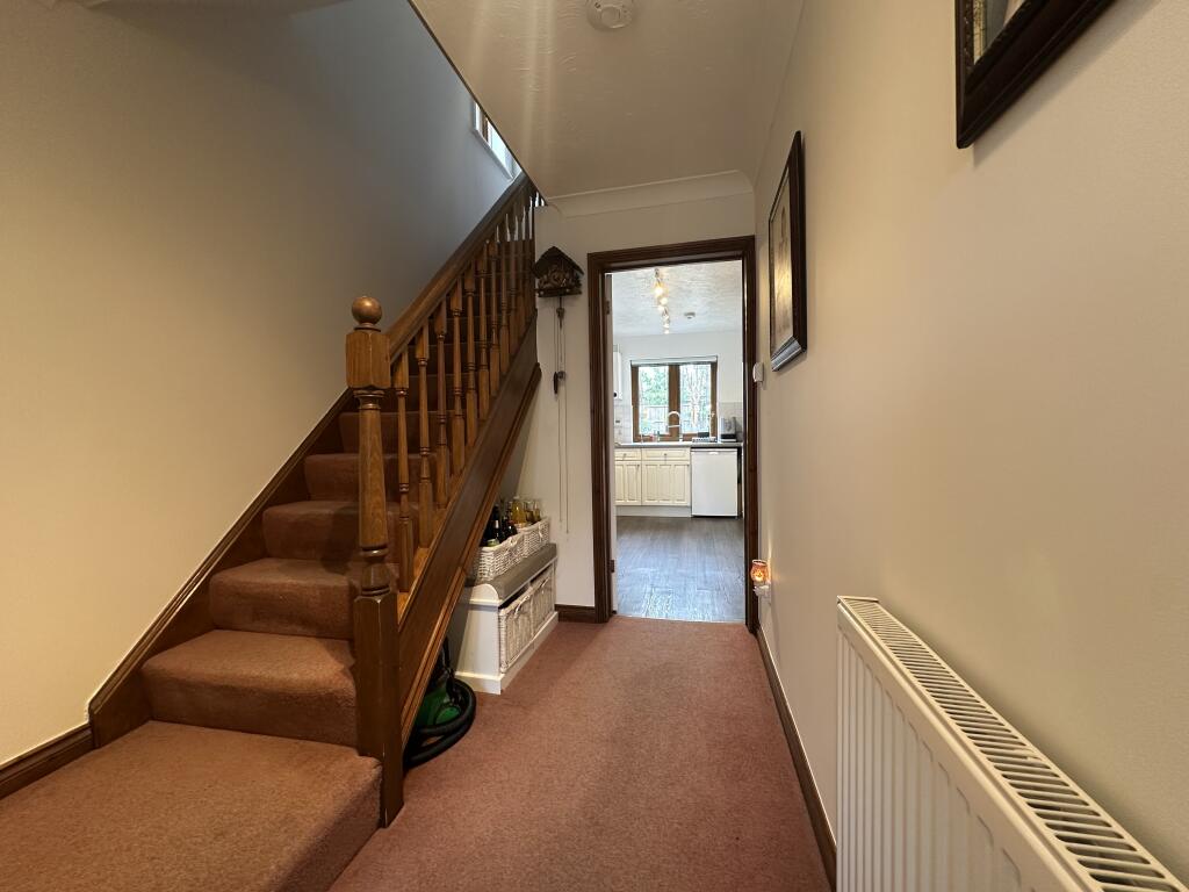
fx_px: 481
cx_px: 594
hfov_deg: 102.1
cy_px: 446
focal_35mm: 14
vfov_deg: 85.7
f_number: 2.2
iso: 160
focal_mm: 2.22
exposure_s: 1/50
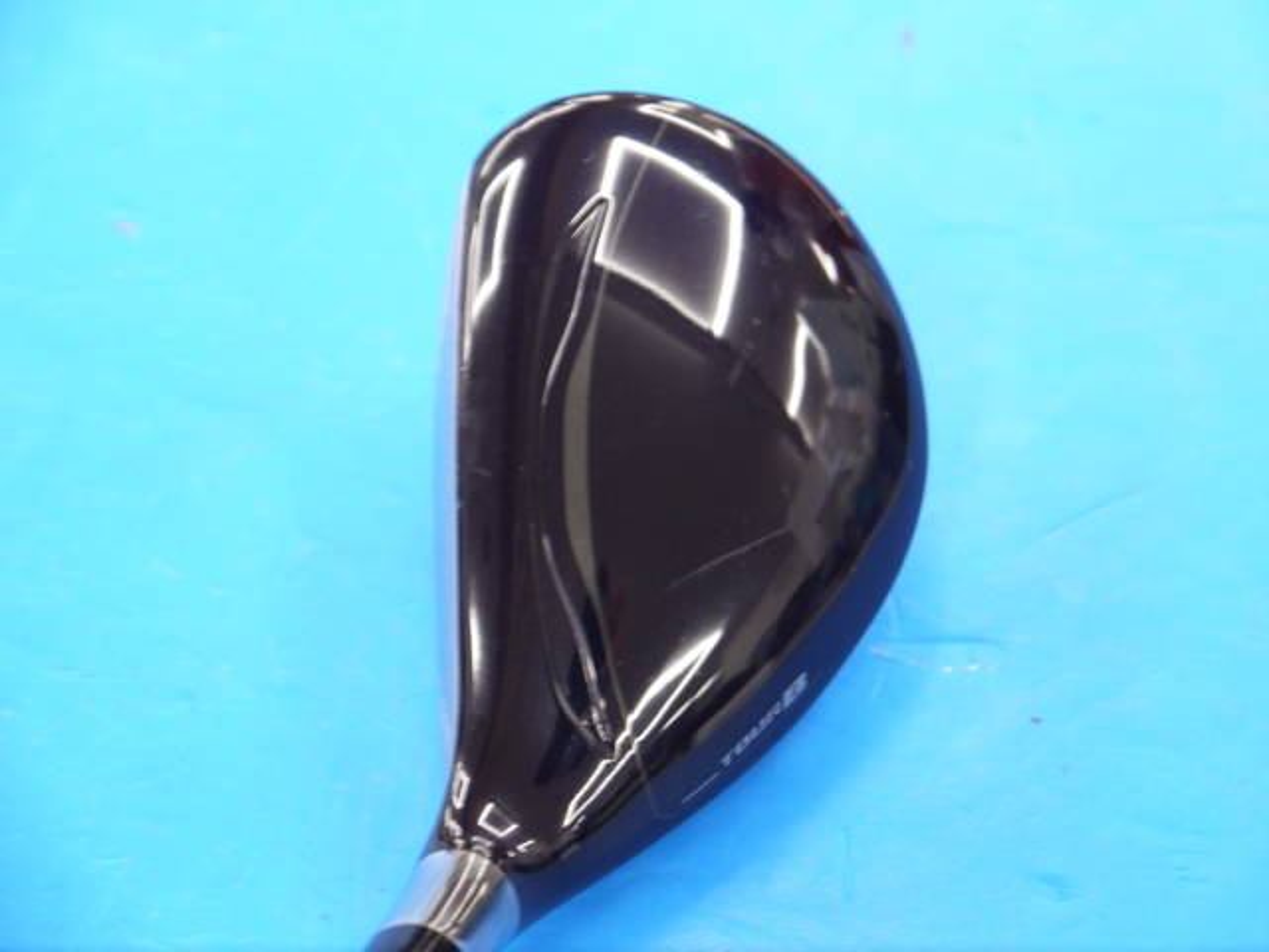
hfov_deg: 23.3
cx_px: 634
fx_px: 3079
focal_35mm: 84
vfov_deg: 17.6
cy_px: 476
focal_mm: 42
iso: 800
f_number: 5.6
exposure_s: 1/60
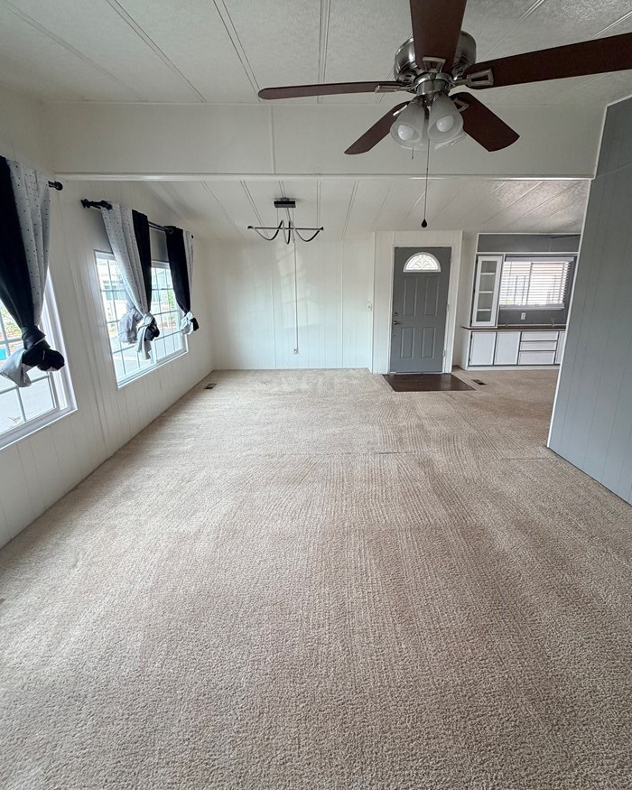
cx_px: 330
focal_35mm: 16
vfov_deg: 93.1
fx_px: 374
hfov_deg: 80.3
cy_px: 384
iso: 200
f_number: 2.2
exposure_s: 1/120
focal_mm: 2.22
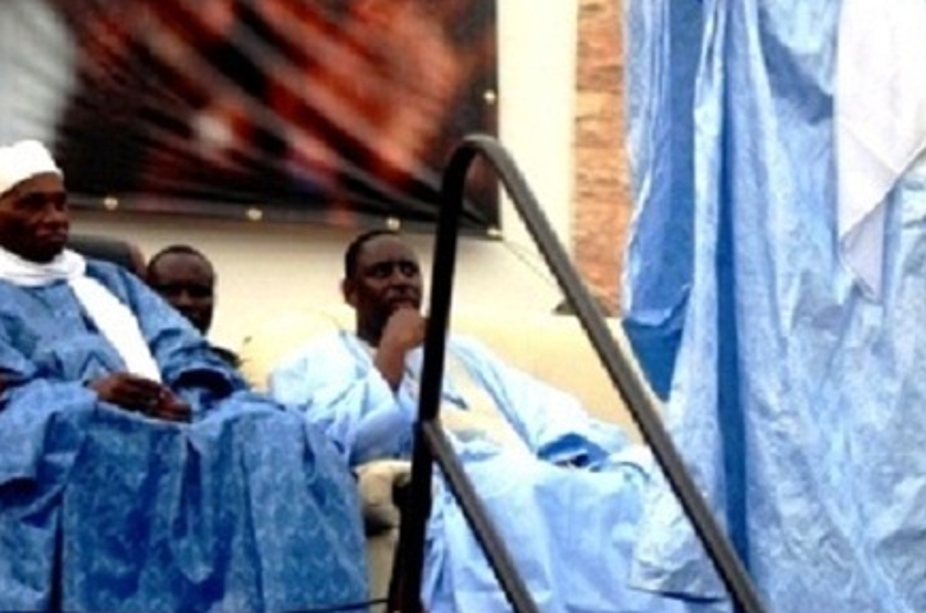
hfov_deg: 10.4
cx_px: 558
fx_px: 5082
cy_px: 149
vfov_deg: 6.9
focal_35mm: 198
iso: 200
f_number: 4
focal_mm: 82
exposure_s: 1/500
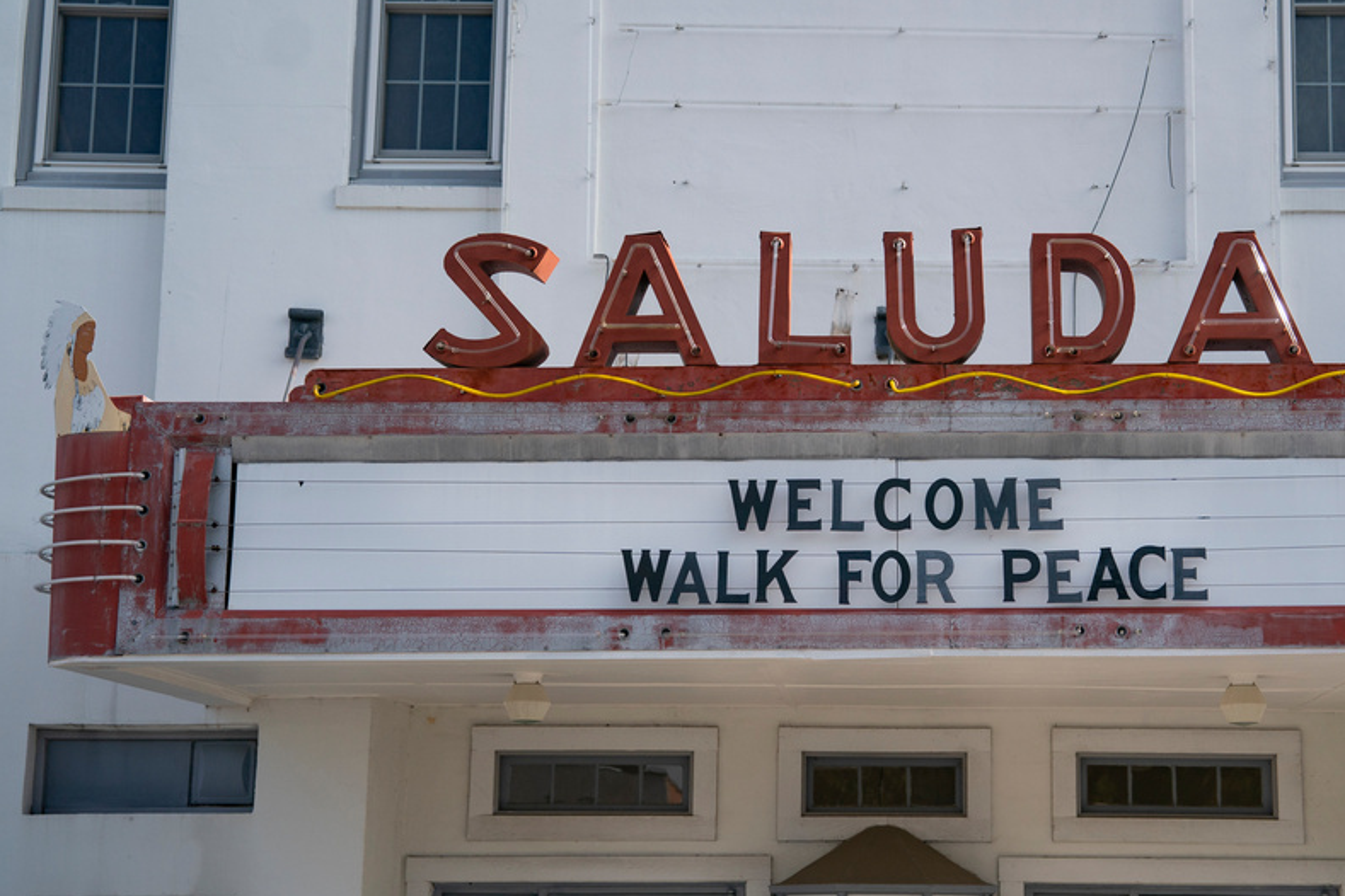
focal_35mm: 61
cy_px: 476
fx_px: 2279
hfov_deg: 32.7
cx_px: 871
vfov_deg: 22.3
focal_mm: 47
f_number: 2.8
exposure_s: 1/5000
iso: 250
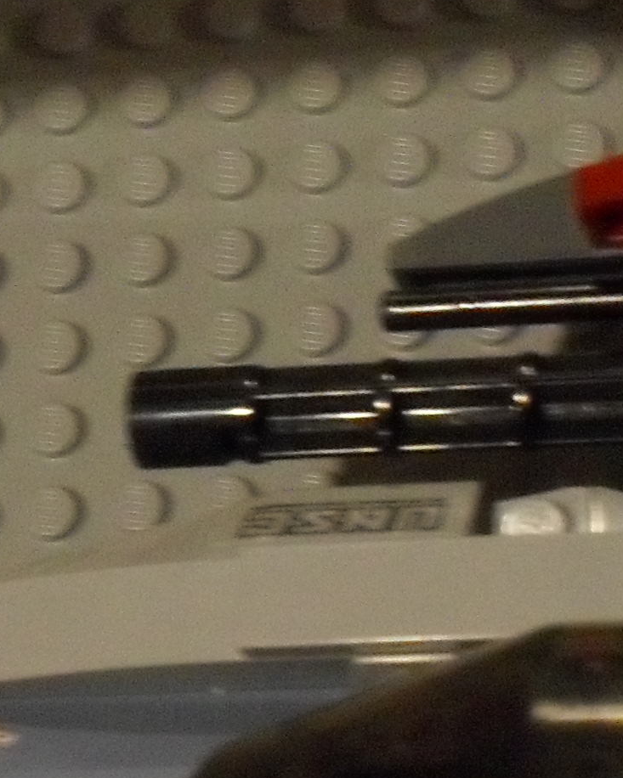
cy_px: 871
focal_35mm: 136
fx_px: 3134
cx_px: 307
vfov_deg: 13.8
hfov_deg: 11.4
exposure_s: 1/10
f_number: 3.2
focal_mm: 6.3
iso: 400
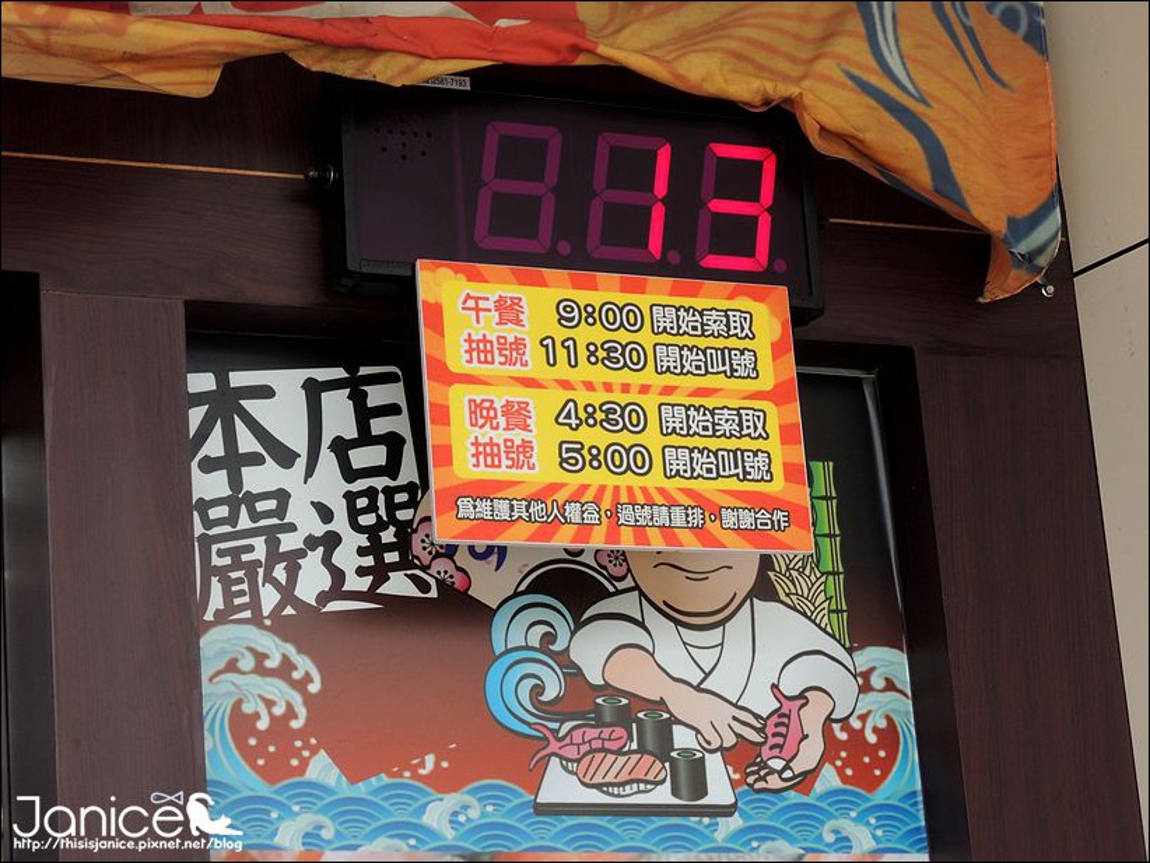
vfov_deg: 14.8
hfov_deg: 19.6
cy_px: 432
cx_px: 575
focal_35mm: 100
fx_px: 3323
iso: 180
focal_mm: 17.9
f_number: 5.5
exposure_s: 1/125
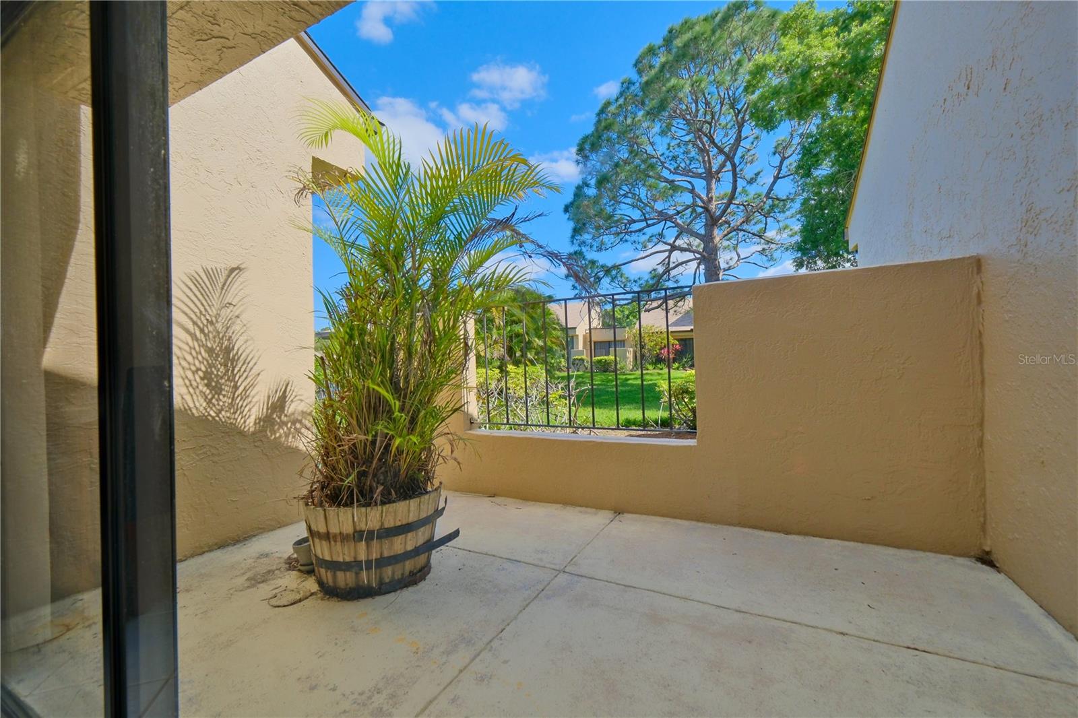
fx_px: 419
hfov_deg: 104.3
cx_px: 539
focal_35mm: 14
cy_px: 359
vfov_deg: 81.2
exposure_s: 1/2000
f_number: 4
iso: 640
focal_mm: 9.1
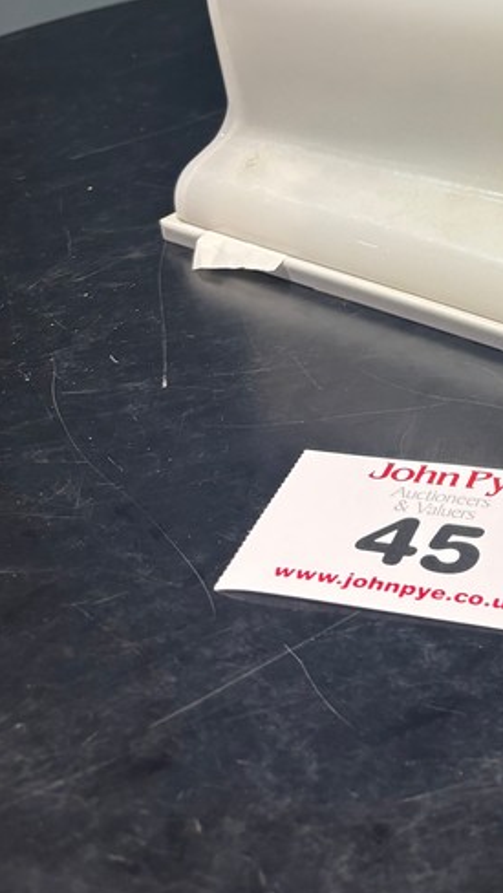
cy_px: 150
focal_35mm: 58
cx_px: 624
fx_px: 1373
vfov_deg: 34.6
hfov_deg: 19.4
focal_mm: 5.96
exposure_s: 1/100
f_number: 1.6
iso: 125
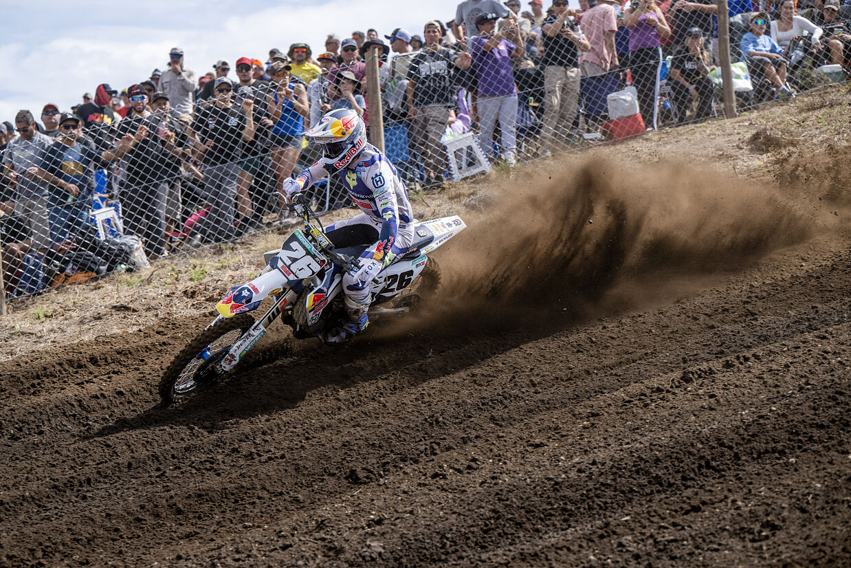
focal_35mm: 103
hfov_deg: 19.8
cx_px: 426
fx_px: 2435
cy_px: 284
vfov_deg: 13.3
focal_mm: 103
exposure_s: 1/2000
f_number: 4.5
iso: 200
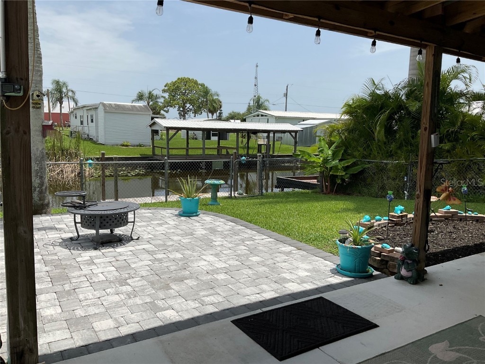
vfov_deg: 48.2
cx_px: 242
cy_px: 182
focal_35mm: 29
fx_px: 406
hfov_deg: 61.7
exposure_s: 1/2959
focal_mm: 3
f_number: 1.8
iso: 16
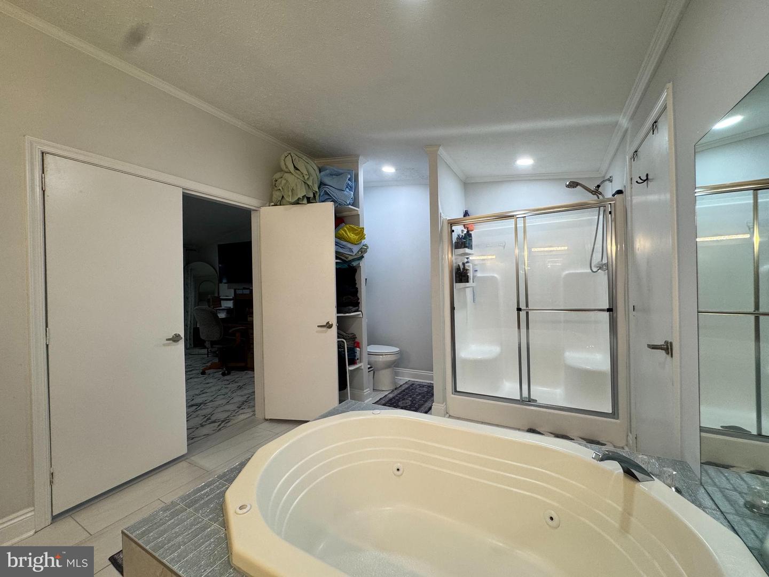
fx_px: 311
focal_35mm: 14
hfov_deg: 102.1
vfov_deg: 85.7
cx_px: 384
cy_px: 288
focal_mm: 2.22
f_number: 2.2
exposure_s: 1/120
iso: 160
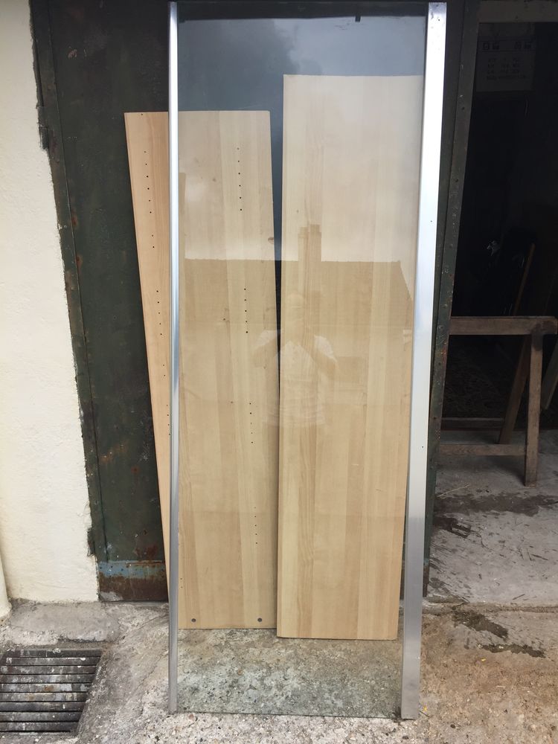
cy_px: 372
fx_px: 623
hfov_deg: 48.2
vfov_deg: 61.7
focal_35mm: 29
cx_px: 279
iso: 32
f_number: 2.2
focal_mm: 4.15
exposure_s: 1/964
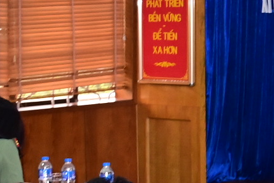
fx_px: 1119
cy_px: 58
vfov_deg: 9.3
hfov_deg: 12.2
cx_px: 573
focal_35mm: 147
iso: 1250
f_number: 3.5
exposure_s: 1/200
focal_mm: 22
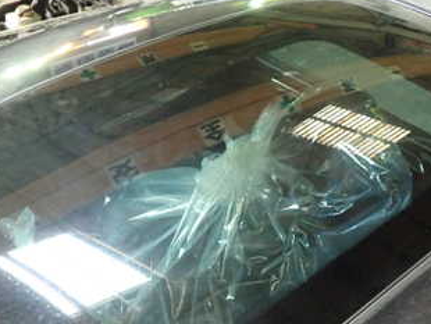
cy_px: 225
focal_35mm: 58
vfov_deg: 25.1
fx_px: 723
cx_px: 231
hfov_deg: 33.2
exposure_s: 1/30
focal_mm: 5.4
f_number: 2.3
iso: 800
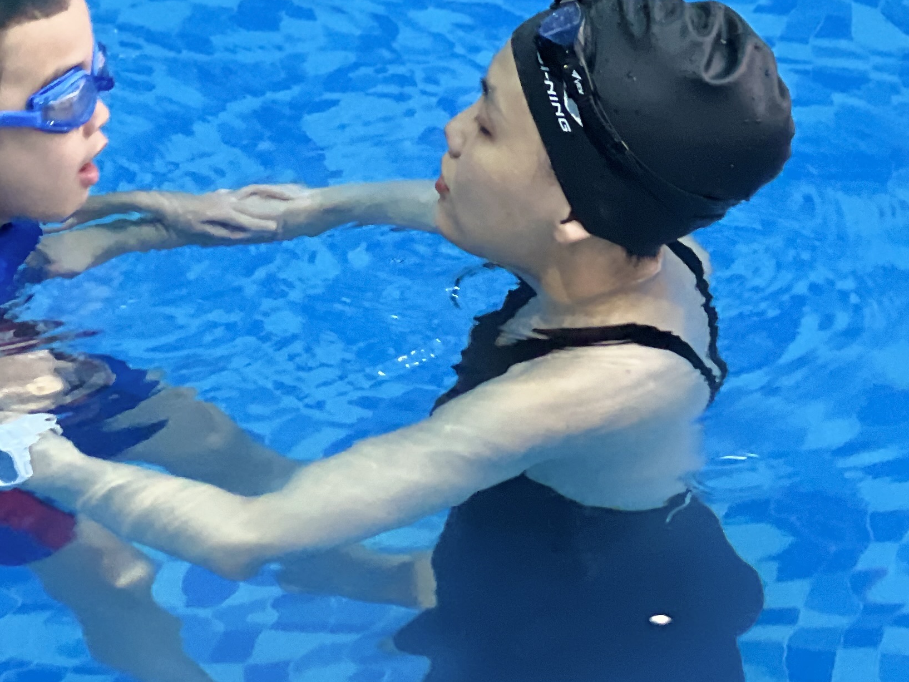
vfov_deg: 7.8
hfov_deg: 10.4
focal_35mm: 190
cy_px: 283
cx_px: 213
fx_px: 4990
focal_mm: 9
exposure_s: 1/33
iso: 160
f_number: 2.8
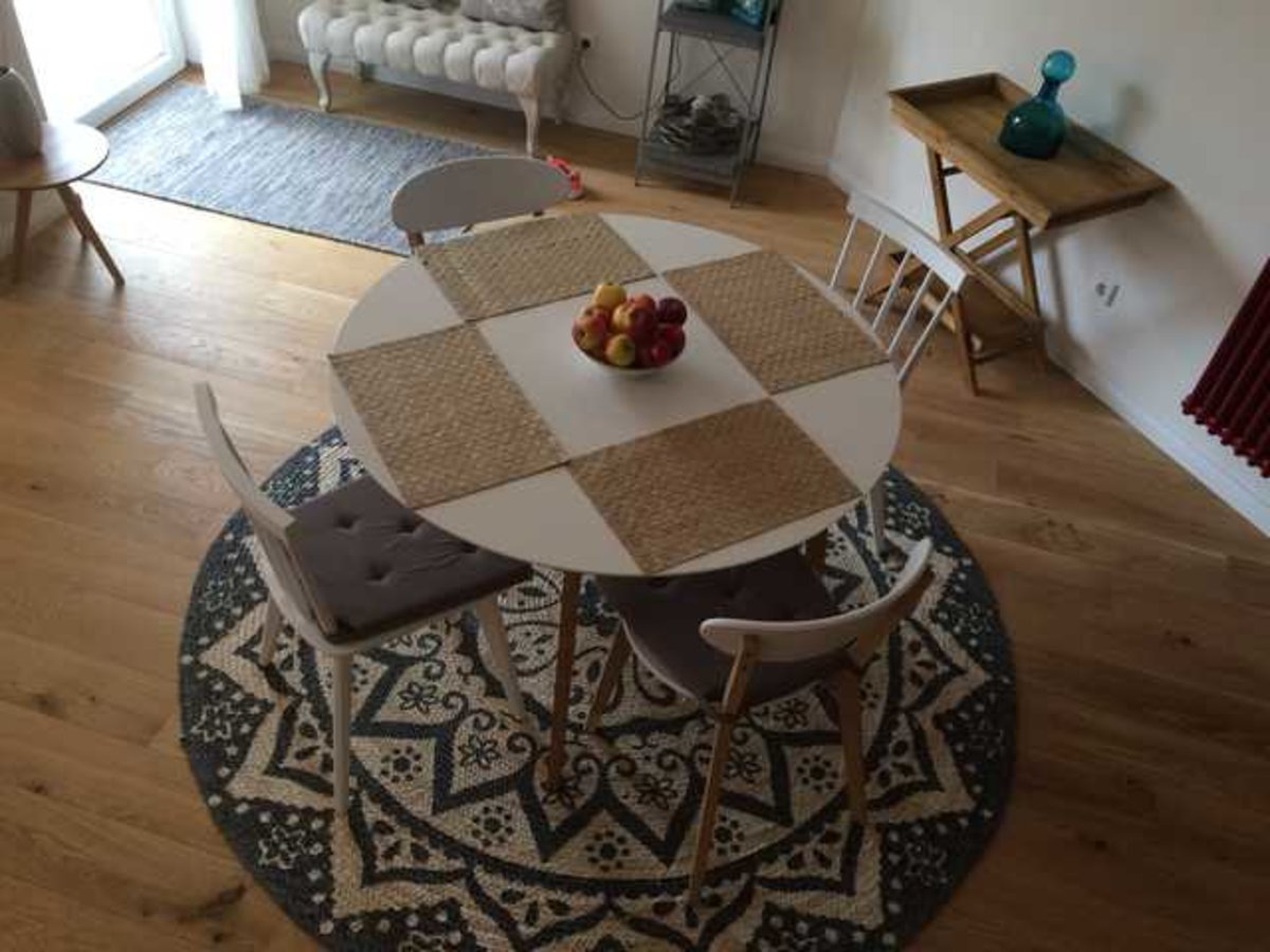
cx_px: 635
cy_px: 476
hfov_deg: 61.7
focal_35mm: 29
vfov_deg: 48.2
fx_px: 1064
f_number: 2.2
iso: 64
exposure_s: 1/33
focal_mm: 4.15
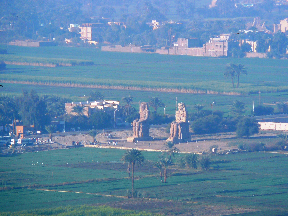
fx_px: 3278
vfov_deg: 3.8
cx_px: 160
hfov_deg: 5.0
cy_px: 103
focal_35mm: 394
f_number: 4.2
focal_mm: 52
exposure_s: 1/500
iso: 80
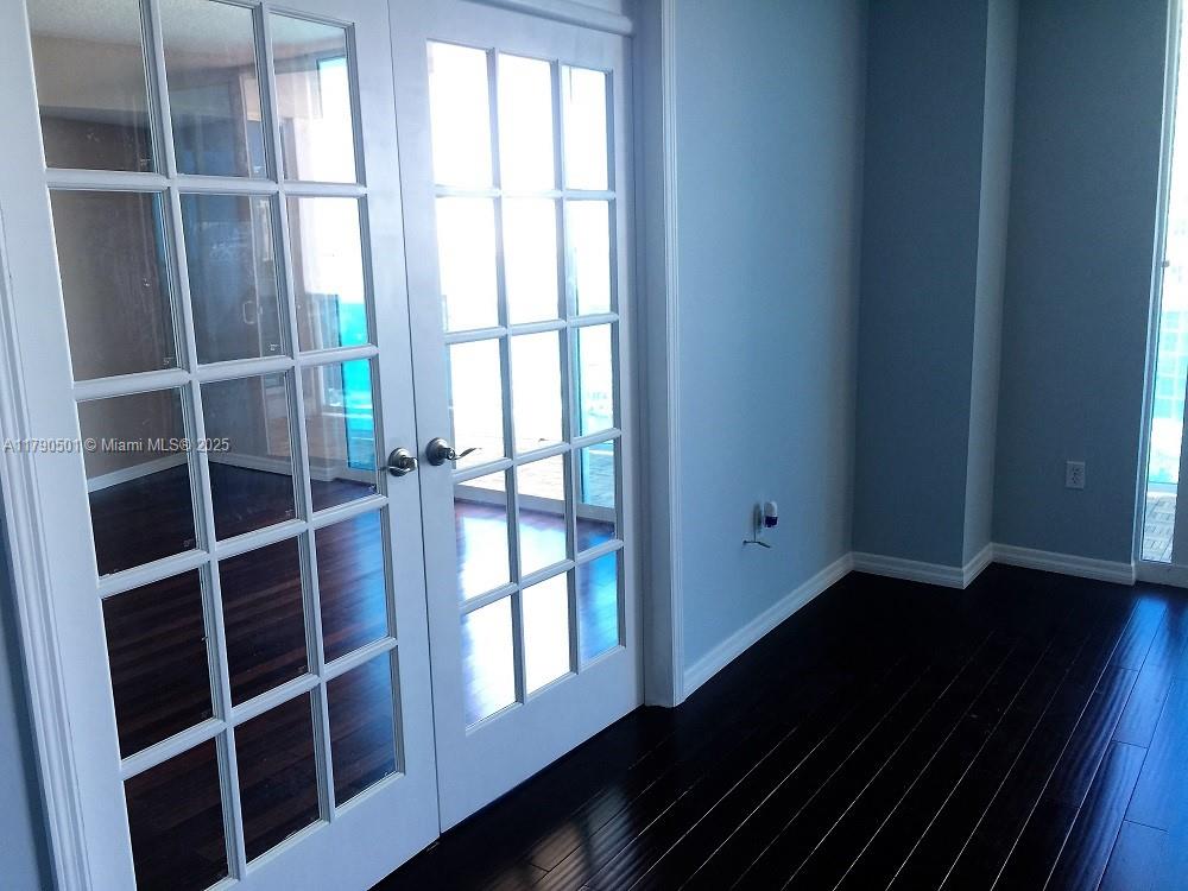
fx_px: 995
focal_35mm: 29
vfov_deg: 48.2
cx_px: 594
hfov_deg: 61.7
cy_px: 446
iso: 32
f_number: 2.2
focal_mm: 4.15
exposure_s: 1/30
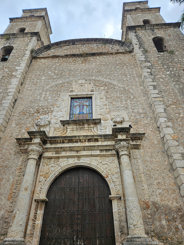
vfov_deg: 73.9
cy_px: 122
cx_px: 92
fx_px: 163
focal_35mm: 23
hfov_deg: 58.9
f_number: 1.8
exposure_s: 1/1899
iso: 25
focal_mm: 5.4
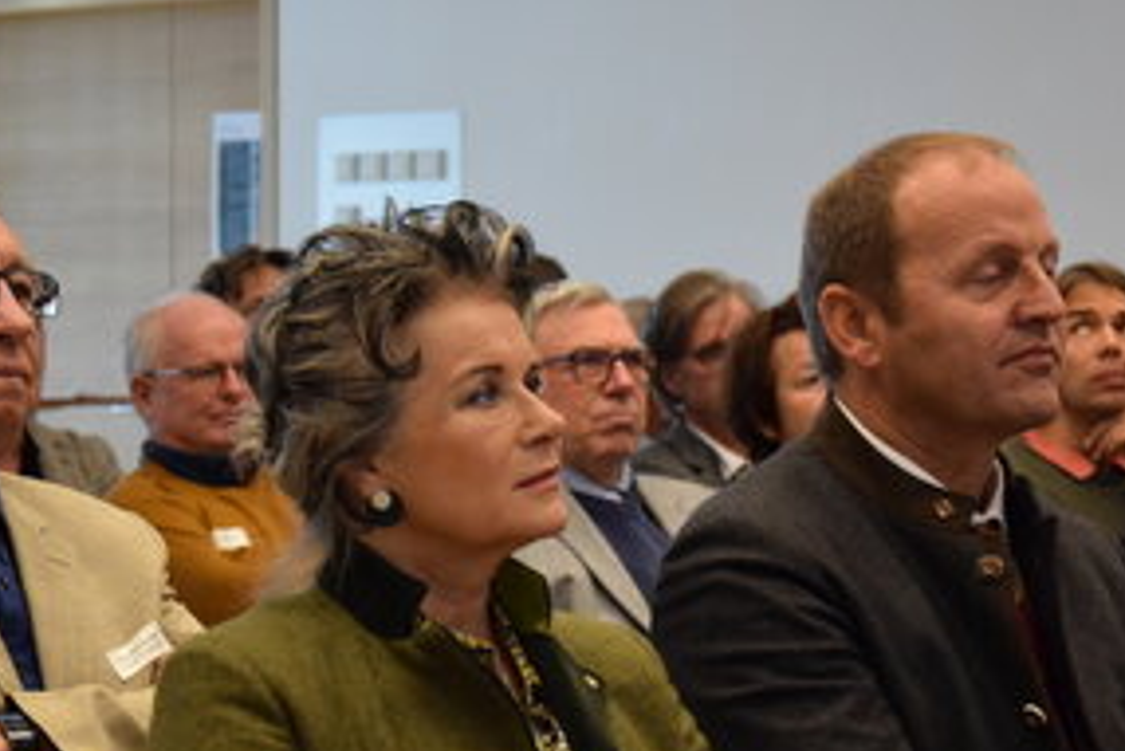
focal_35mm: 156
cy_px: 307
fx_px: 4877
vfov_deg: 8.8
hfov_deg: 13.1
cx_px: 700
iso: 2200
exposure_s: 1/125
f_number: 5.3
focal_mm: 62
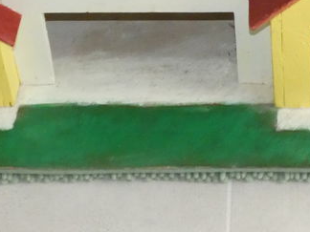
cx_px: 197
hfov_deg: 13.9
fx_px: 1272
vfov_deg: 10.3
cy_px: -36
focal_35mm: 142
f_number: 3.8
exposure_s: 1/60
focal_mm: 8.2
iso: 800
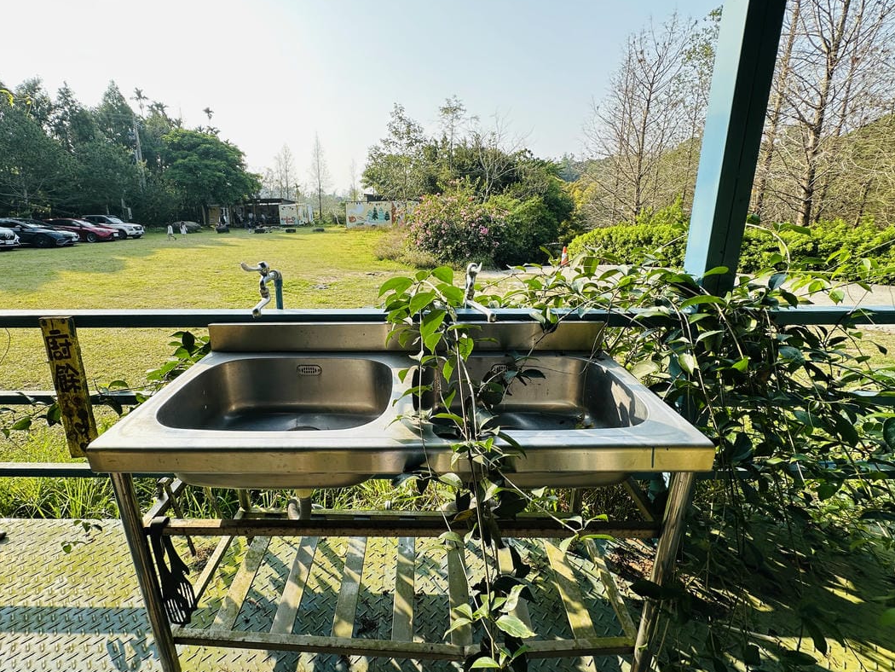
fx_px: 414
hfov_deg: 94.3
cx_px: 413
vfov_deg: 78.1
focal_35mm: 16
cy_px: 317
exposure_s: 1/422
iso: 40
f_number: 2.2
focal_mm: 2.22
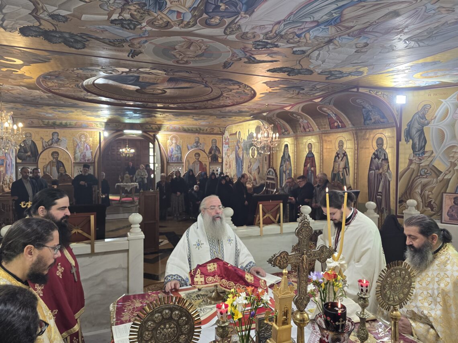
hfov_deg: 73.9
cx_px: 229
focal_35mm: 23
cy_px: 172
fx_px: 304
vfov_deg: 58.9
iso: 125
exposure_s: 1/100
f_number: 1.7
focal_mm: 6.3
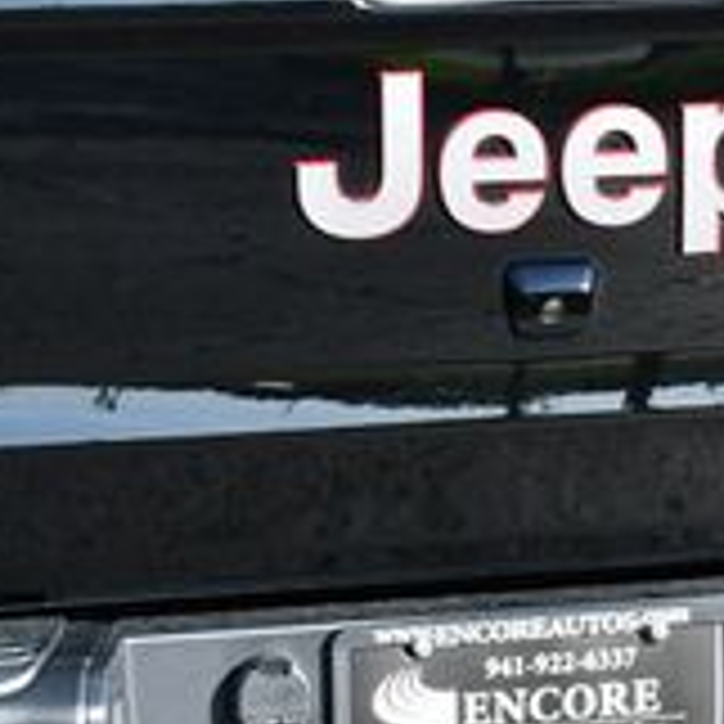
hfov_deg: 10.8
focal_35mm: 162
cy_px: 373
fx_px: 3833
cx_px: 400
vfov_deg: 10.8
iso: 200
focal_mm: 24
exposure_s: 1/250
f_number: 6.3
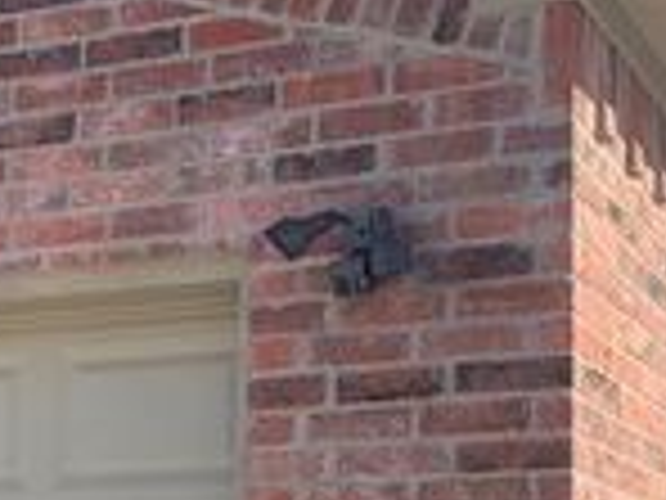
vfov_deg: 16.3
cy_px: 543
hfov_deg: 22.3
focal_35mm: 88
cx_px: 333
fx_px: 1693
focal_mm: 4.25
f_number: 1.8
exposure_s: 1/1266
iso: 25
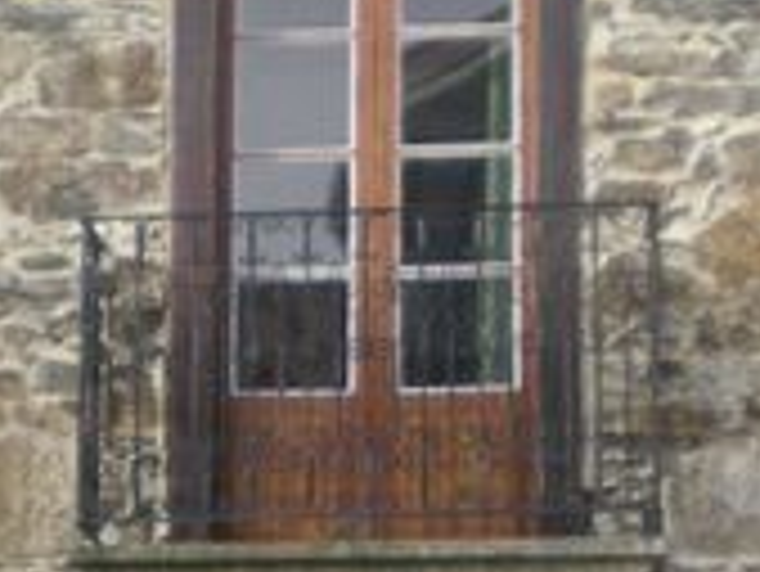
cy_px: 586
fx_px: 2966
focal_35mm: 135
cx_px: 333
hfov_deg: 14.6
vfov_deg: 10.9
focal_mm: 6.3
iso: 77
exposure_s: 1/239
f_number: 3.1
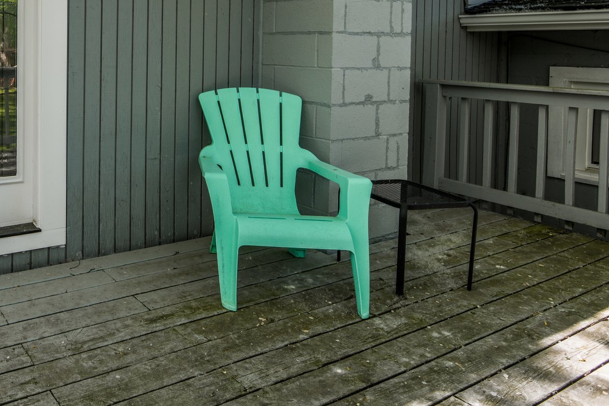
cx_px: 59
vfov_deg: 42.0
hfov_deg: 55.1
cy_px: 56
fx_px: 490
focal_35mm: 29
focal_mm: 16
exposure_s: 1/15
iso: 100
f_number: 14
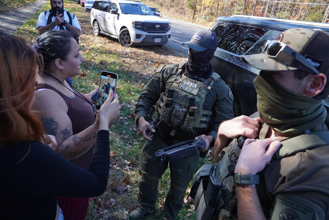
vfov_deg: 53.1
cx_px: 164
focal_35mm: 24
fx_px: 219
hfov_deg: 73.7
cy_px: 110
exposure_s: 1/1250
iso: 2500
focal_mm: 24
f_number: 5.6
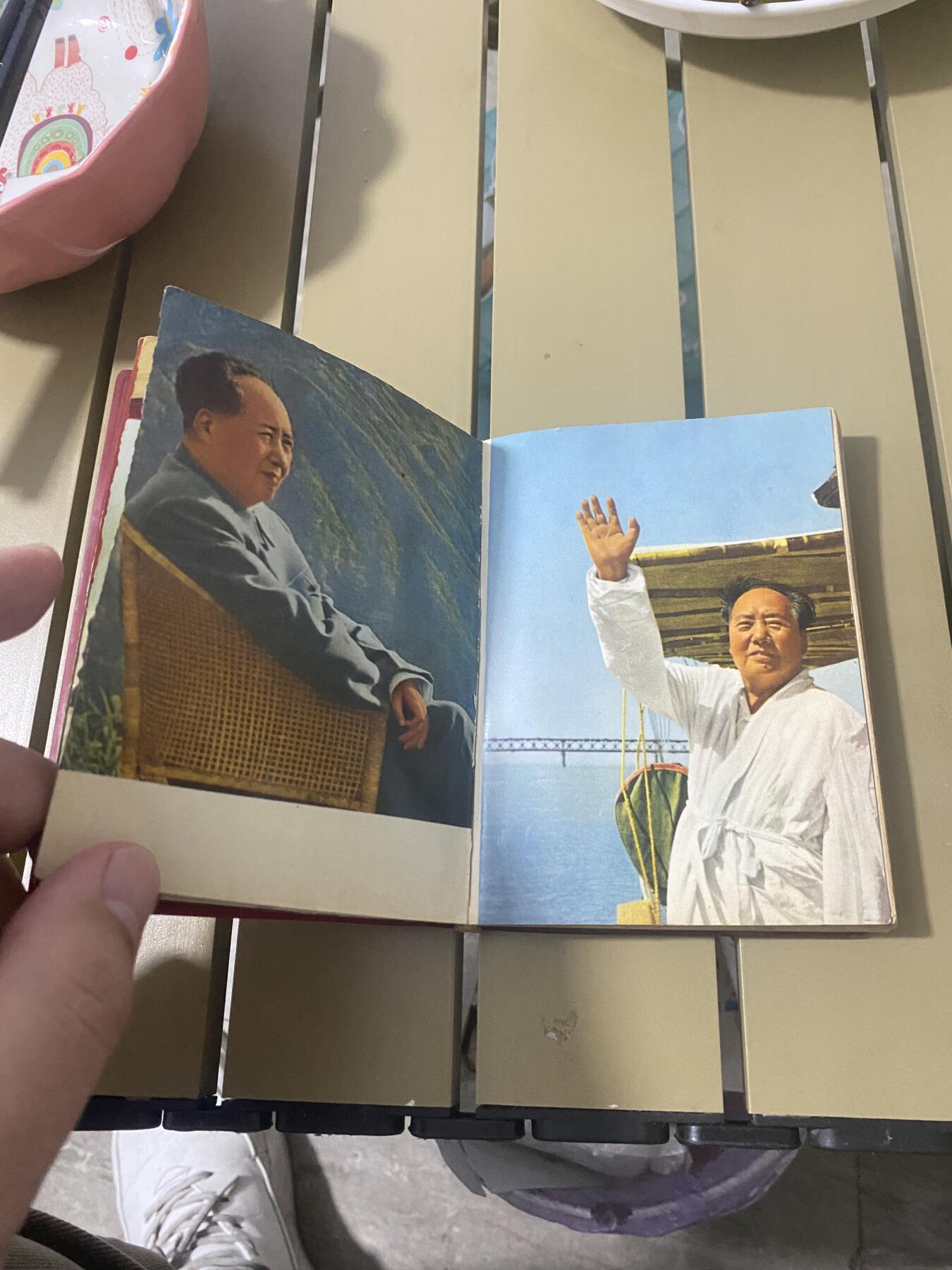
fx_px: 953
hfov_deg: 53.1
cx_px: 476
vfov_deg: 67.3
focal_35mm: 26
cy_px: 635
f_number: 1.8
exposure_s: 1/50
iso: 320
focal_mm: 4.25
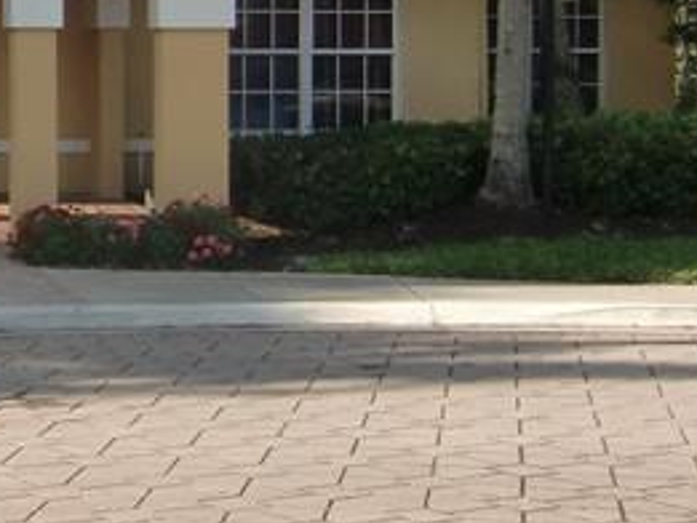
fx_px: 1894
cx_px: -294
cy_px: 13
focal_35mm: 94
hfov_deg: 18.8
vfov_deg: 15.5
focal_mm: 4.3
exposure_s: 1/400
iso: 64
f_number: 3.2
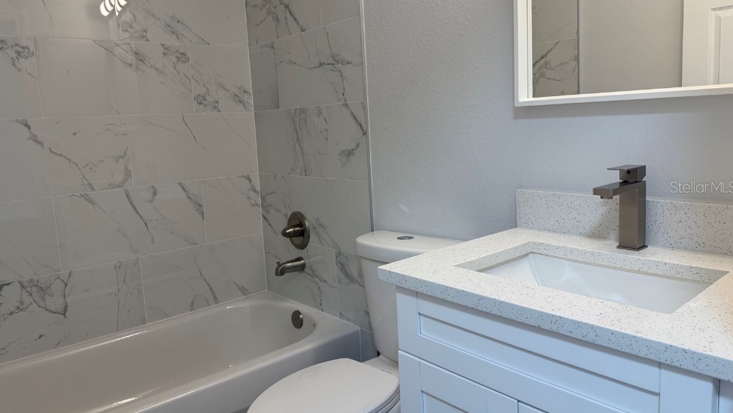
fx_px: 525
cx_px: 361
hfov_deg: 69.9
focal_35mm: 27
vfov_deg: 42.8
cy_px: 187
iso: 160
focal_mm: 6.76
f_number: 1.78
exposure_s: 1/120
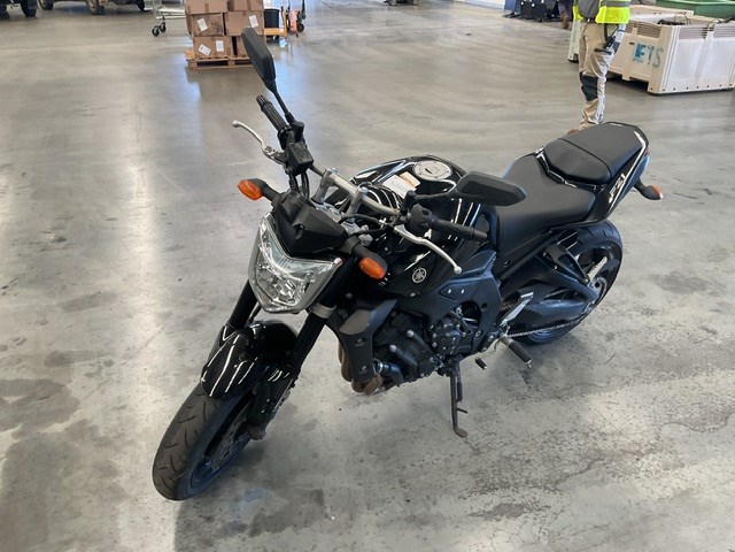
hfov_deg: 61.7
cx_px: 368
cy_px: 276
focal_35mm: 29
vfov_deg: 48.2
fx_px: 616
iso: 64
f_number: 1.8
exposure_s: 1/100
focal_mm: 3
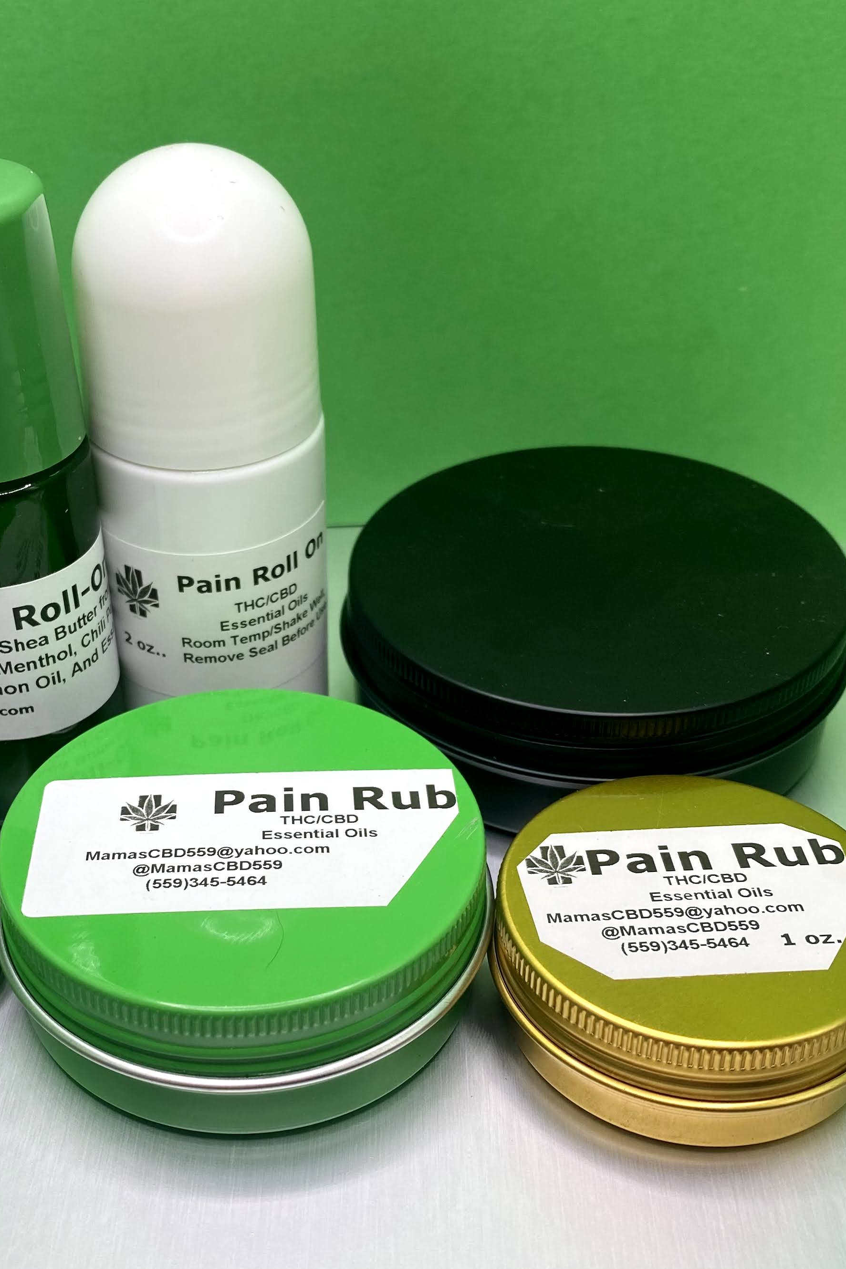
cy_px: 687
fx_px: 1445
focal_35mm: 41
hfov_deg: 32.3
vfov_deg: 47.4
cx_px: 274
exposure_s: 1/246
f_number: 1.8
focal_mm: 4.25
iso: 32
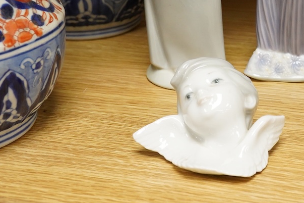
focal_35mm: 84
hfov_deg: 23.5
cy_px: 40
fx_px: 709
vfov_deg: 16.1
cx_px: 278
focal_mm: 30
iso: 2500
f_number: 10
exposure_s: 1/160
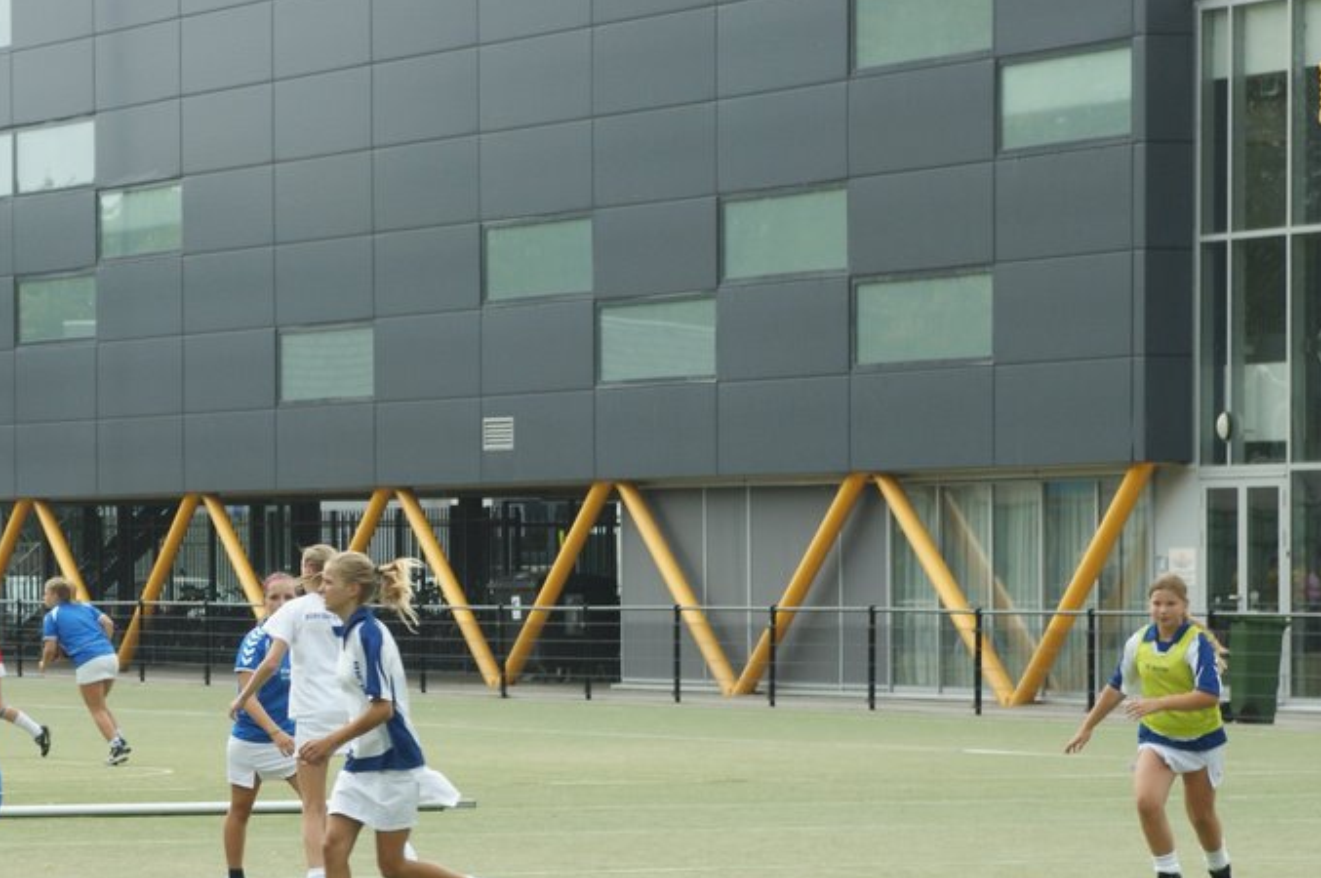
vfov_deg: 7.4
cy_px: 705
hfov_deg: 11.0
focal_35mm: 186
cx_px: 310
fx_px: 6818
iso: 200
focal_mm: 70
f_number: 6.3
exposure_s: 1/400
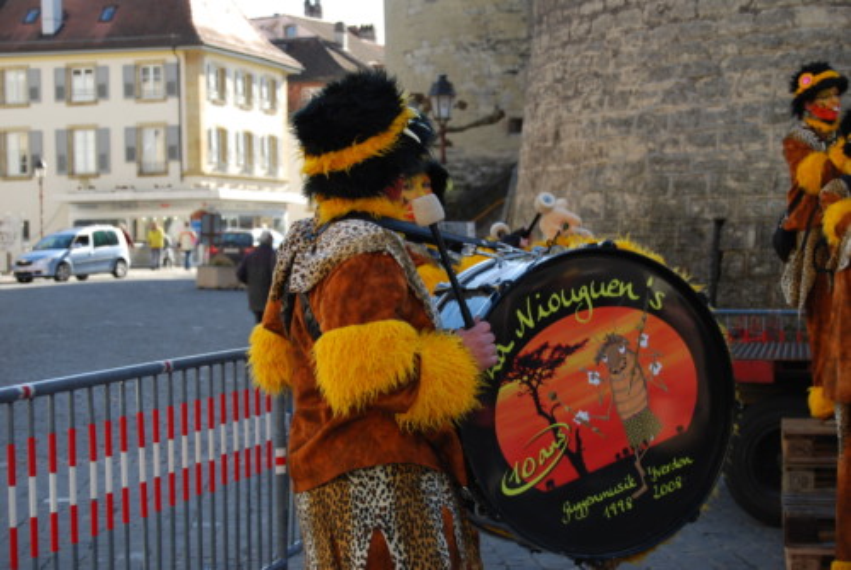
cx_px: 426
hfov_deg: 27.0
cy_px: 285
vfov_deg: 18.2
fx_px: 1776
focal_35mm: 75
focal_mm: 50
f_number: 5.6
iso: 125
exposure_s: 1/125
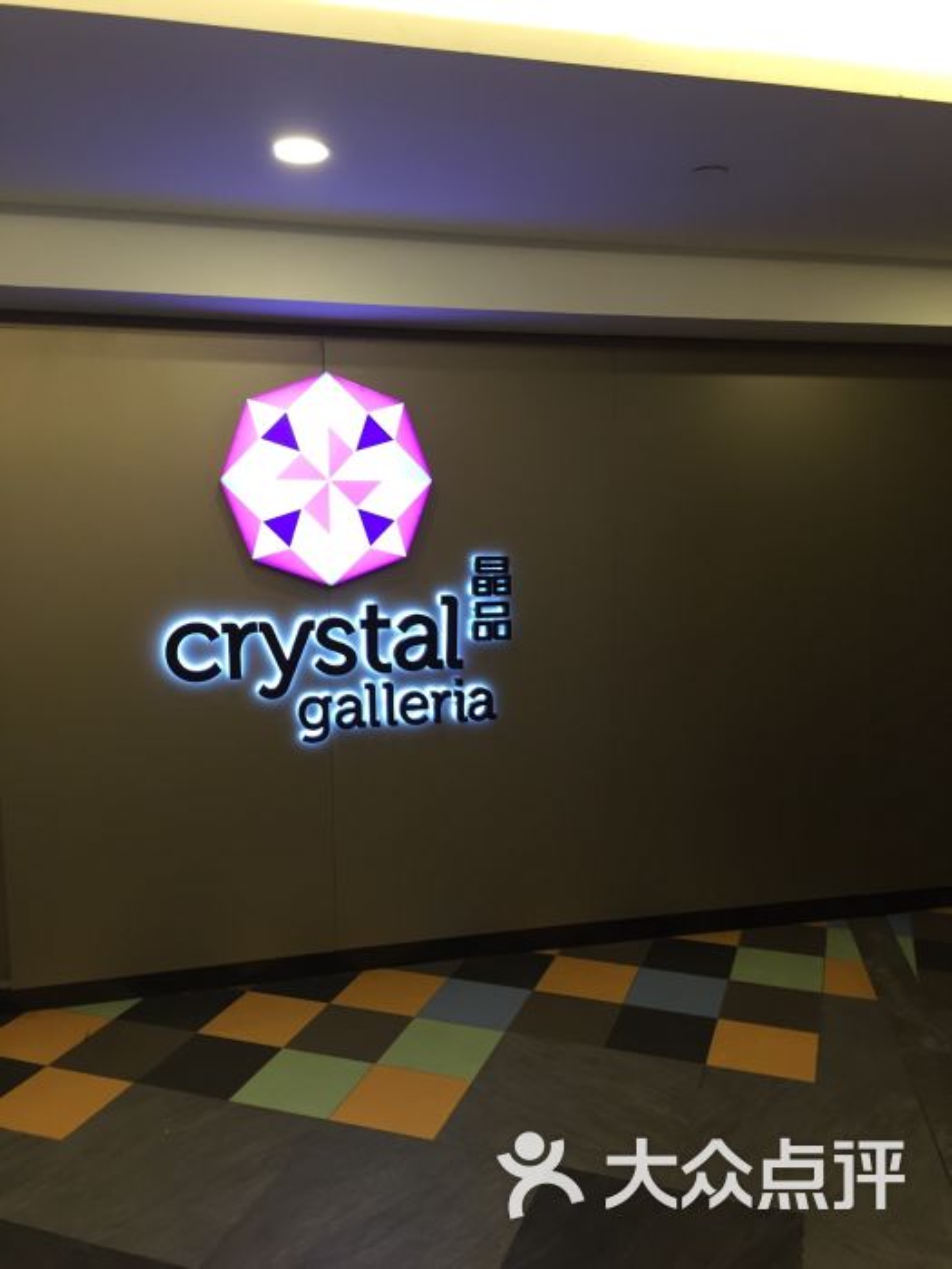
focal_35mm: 29
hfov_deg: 48.2
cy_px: 634
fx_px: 1063
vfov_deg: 61.7
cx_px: 476
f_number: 2.2
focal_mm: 4.15
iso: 125
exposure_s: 1/33
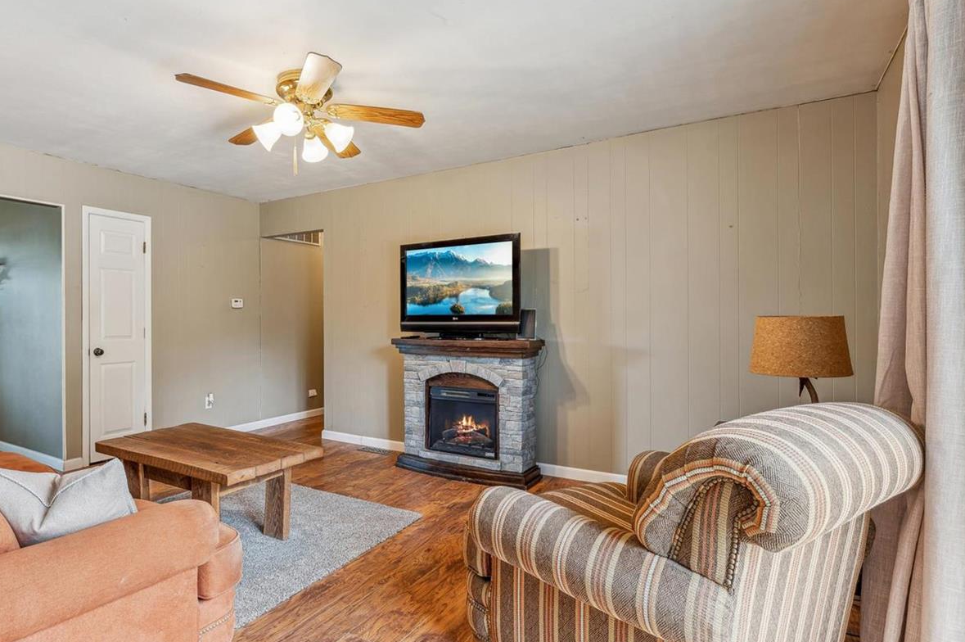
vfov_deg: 64.4
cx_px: 406
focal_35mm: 19
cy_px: 310
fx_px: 509
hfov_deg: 86.3
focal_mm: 14
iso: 200
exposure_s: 1/4
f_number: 8
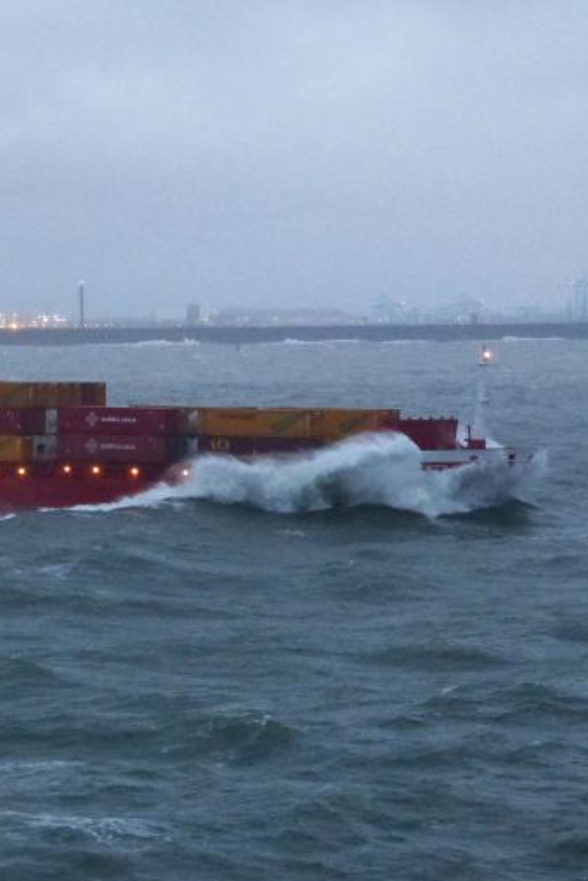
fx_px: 3207
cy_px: 373
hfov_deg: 10.3
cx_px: -66
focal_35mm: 131
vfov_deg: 15.6
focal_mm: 14.5
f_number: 3.4
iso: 800
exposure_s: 1/50
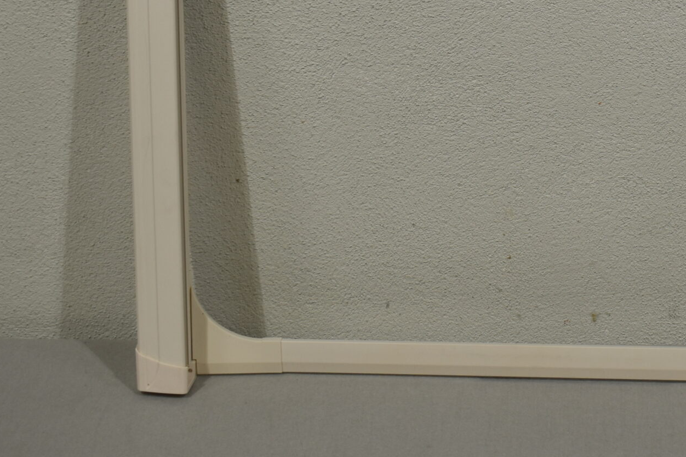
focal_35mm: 92
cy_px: 50
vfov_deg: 14.7
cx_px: 537
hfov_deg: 21.9
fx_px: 1753
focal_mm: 30
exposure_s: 1/125
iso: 220
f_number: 5.6
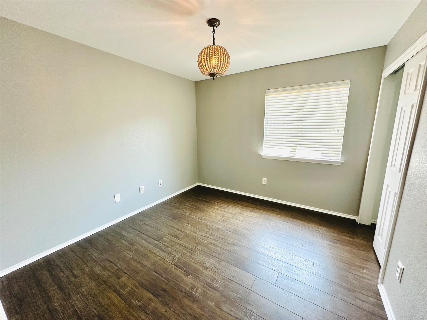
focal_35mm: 14
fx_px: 173
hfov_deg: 102.1
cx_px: 214
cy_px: 160
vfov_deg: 85.7
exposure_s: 1/60
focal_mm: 2.22
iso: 200
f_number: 2.2
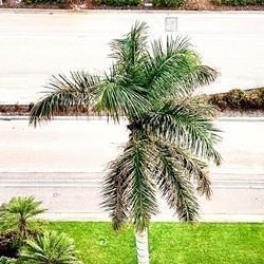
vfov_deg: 19.9
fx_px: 751
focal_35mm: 87
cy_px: 92
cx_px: 205
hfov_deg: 19.8
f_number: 1.78
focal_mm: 6.86
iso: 80
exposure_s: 1/1212
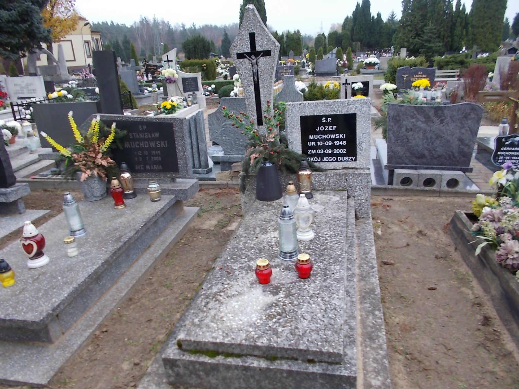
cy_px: 194
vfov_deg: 53.1
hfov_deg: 67.3
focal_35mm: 26
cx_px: 260
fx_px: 390
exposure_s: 1/25
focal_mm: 4.6
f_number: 3.2
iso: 80
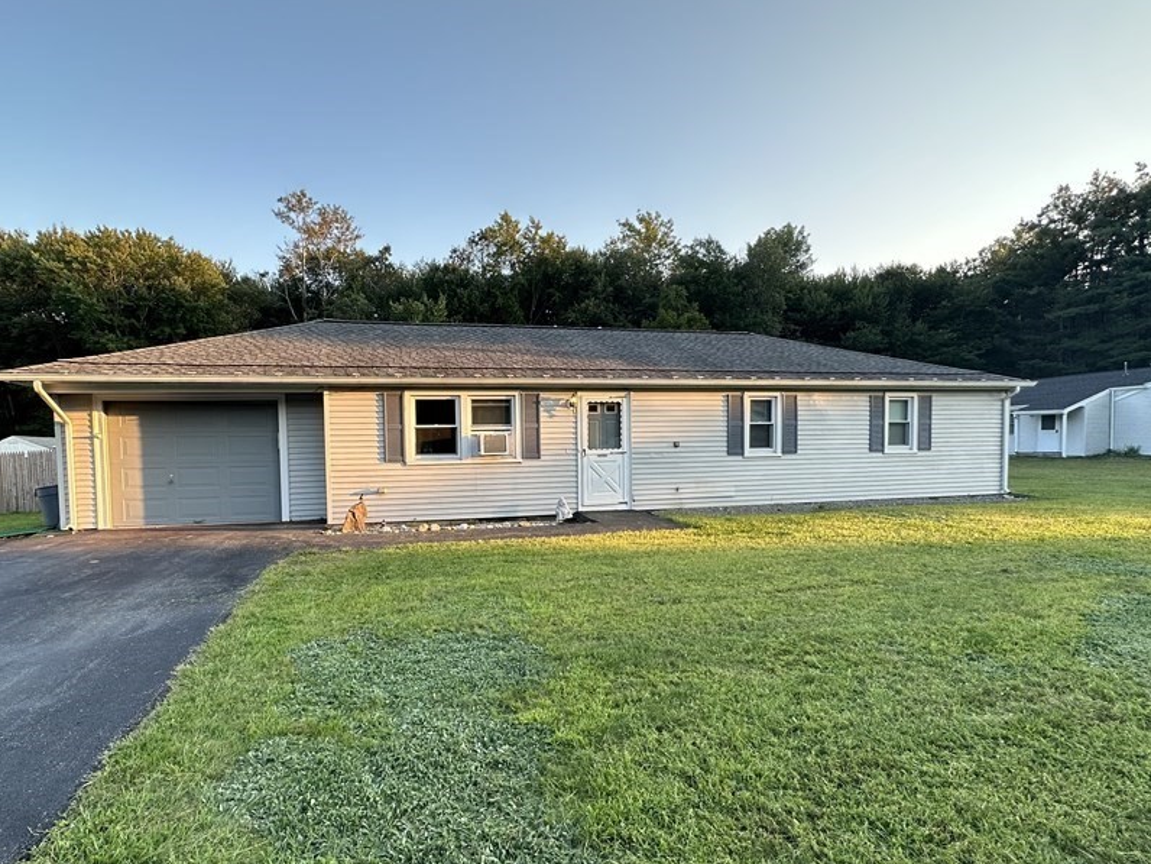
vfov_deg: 71.4
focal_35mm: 18
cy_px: 470
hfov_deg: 87.4
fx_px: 599
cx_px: 509
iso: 40
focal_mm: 2.22
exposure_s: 1/161
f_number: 2.2
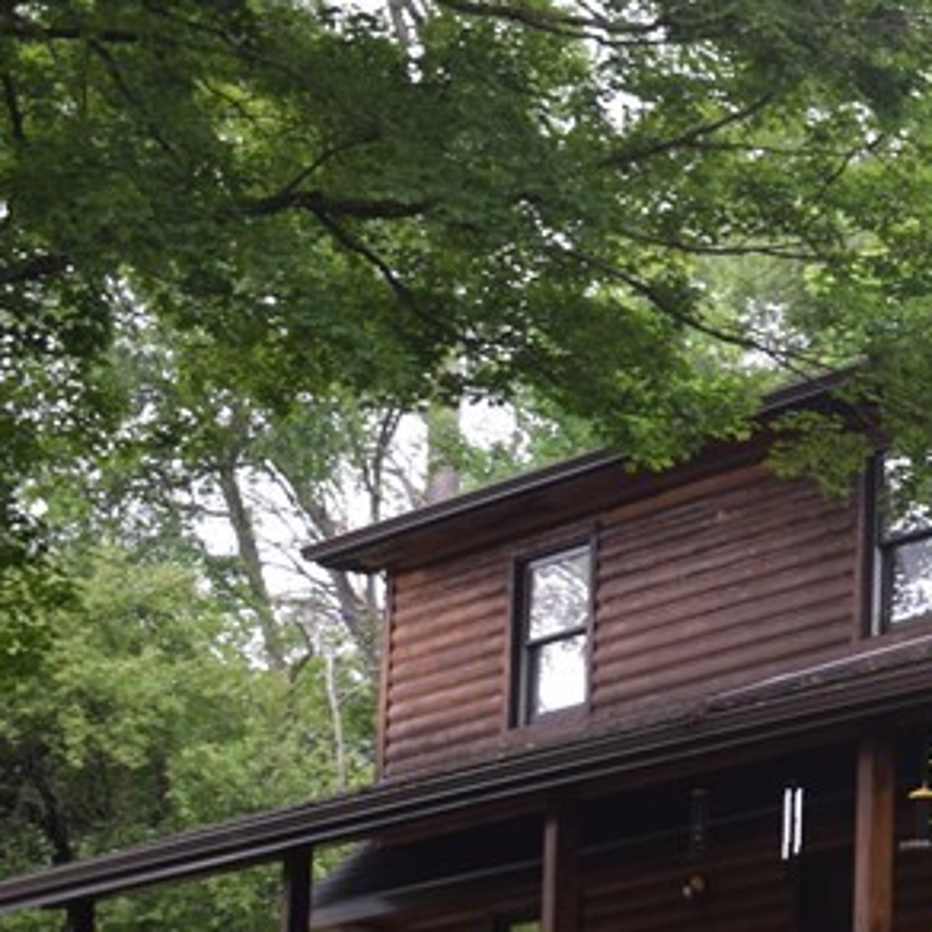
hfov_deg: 12.0
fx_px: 4191
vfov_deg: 12.6
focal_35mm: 138
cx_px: 1484
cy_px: 734
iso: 400
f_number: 4.2
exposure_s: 1/80
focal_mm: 29
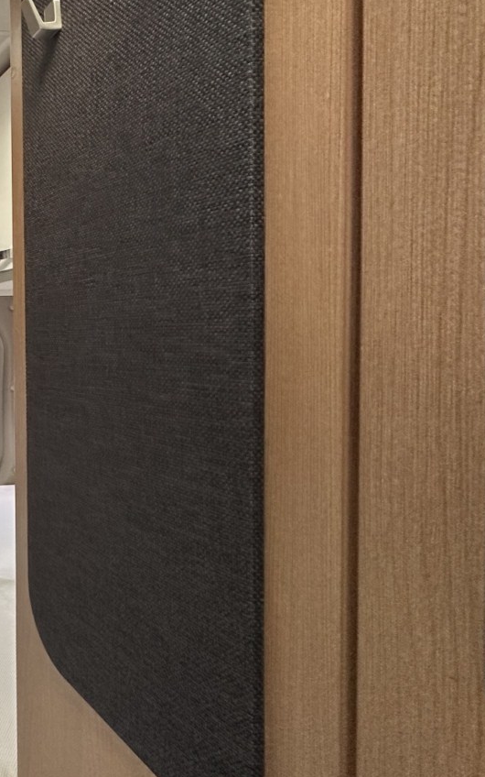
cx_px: -242
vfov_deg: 66.3
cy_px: 348
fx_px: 592
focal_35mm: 28
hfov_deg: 28.6
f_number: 2.2
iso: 320
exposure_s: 1/99
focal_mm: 2.22
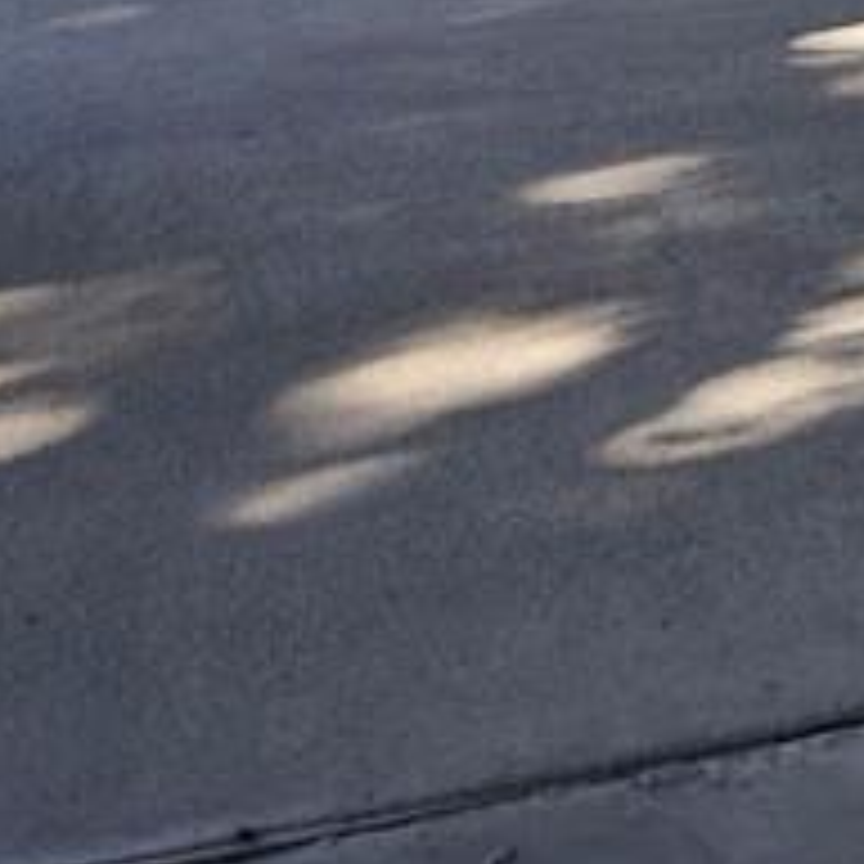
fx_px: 3022
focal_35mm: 107
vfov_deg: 13.9
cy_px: -835
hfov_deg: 16.2
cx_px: 680
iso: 80
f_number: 1.8
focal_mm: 5.4
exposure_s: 1/825
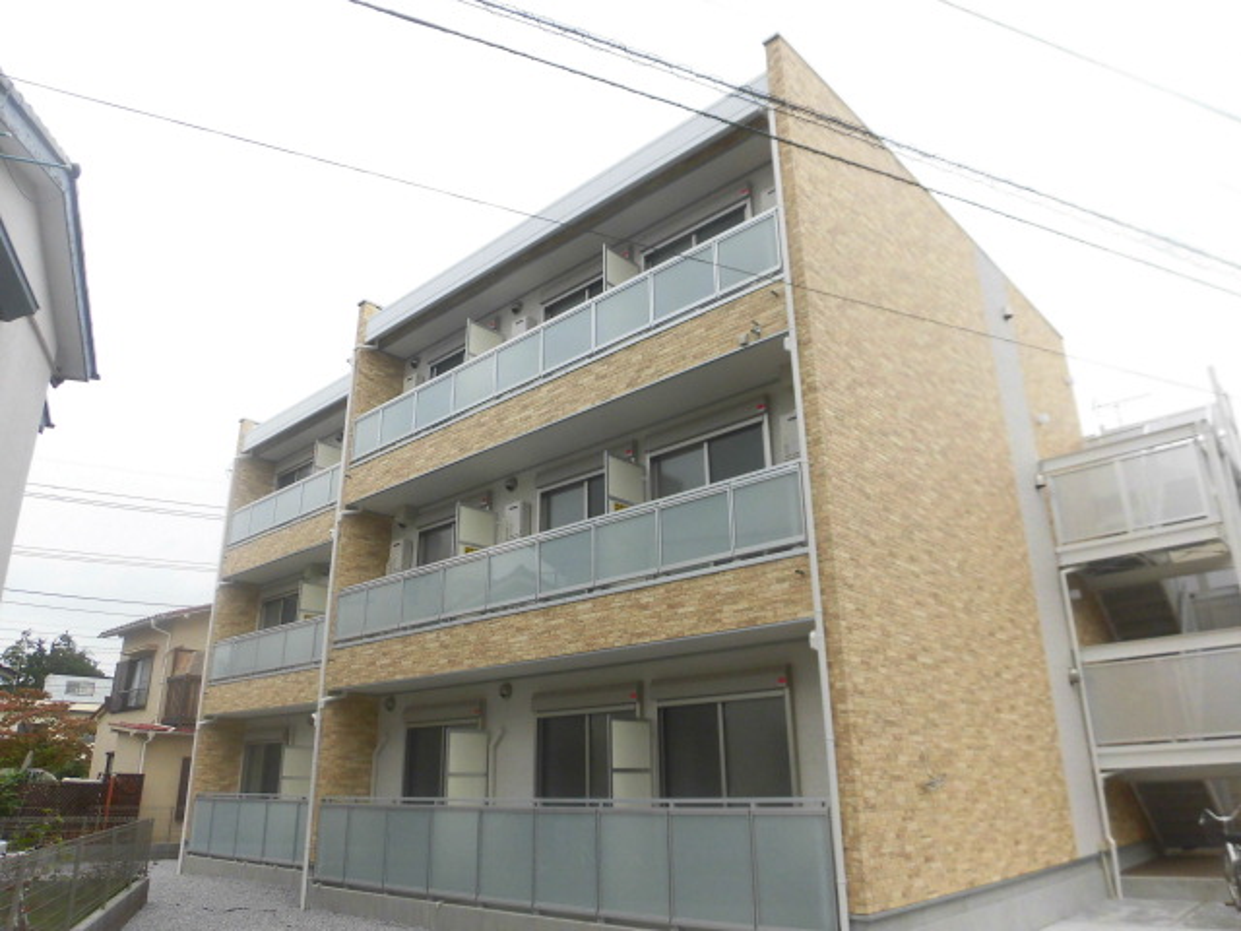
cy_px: 466
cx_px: 620
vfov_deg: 56.8
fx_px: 860
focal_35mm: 24
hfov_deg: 71.6
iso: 100
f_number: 3.1
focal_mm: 4.3
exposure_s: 1/800
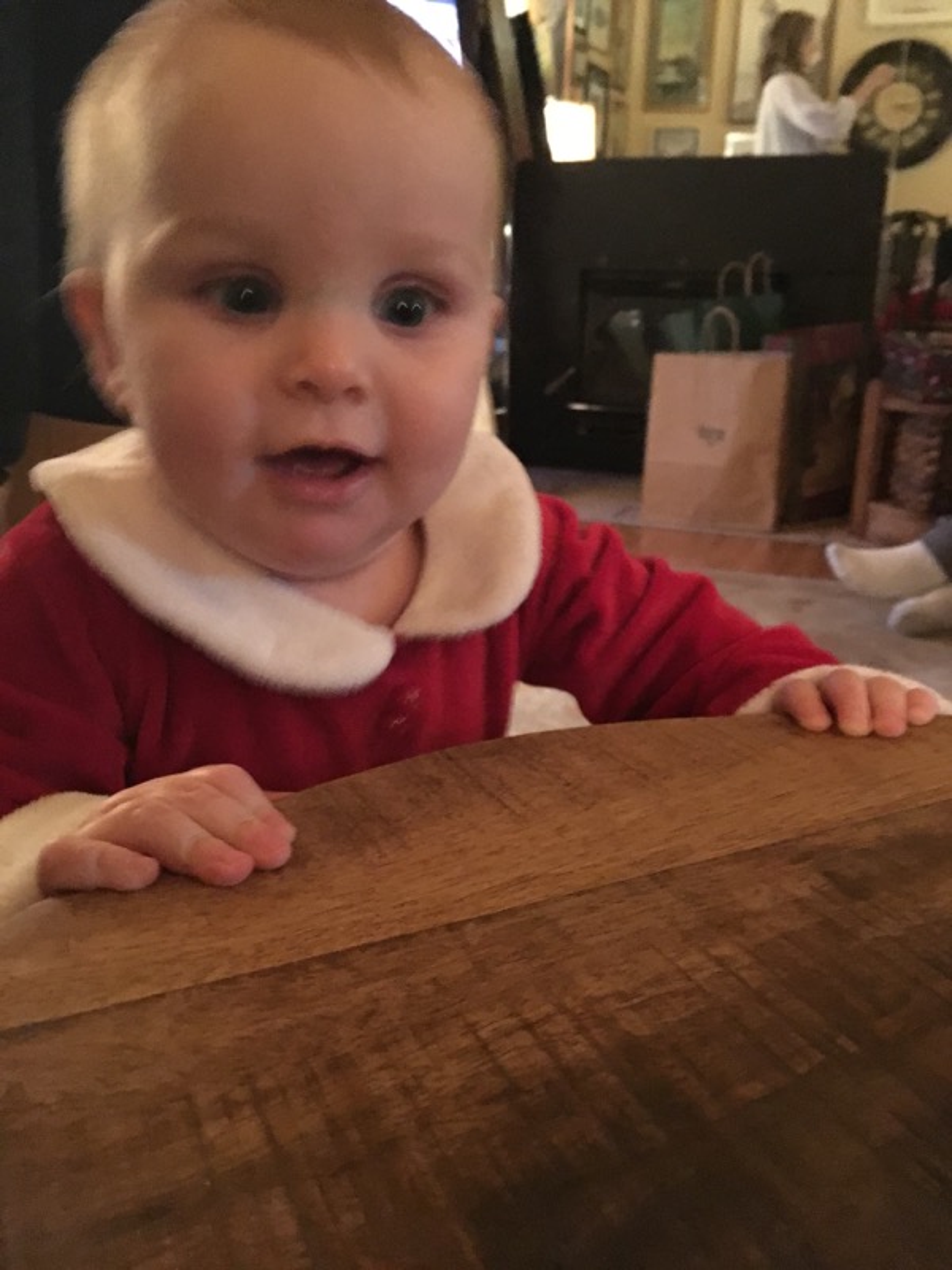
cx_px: 476
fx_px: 1063
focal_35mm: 29
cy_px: 635
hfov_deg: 48.2
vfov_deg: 61.7
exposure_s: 1/15
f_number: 2.2
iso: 800
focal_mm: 4.15
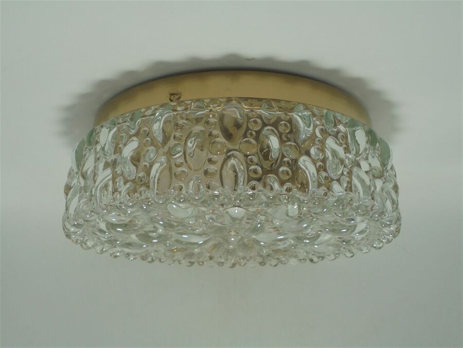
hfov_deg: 49.0
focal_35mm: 38
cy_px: 174
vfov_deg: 37.7
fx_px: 508
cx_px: 232
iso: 100
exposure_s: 1/100
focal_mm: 6.9
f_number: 4.2
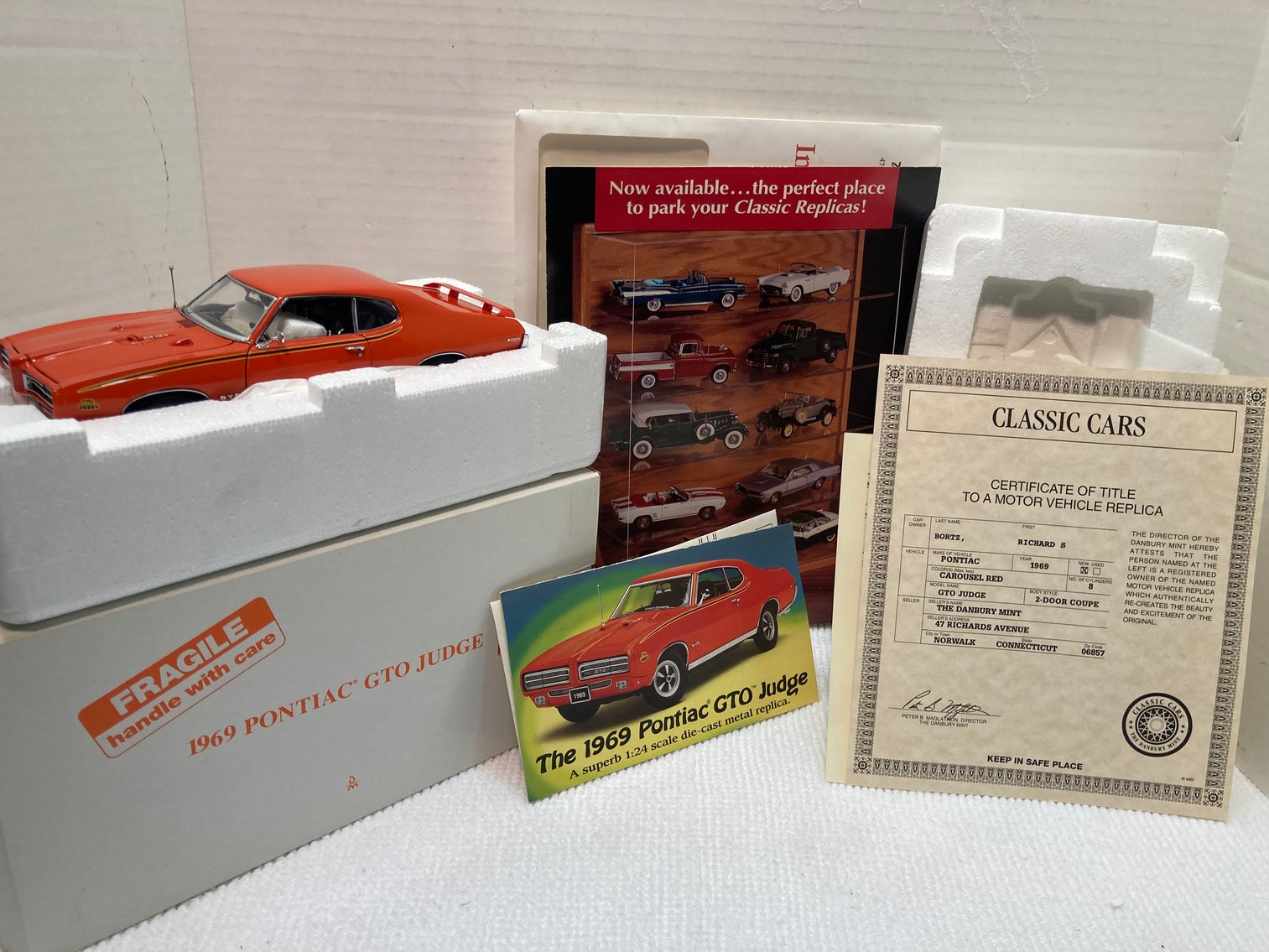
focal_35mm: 28
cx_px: 634
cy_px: 476
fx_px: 1027
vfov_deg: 49.8
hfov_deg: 63.4
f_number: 1.8
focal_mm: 3.99
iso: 50
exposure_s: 1/60
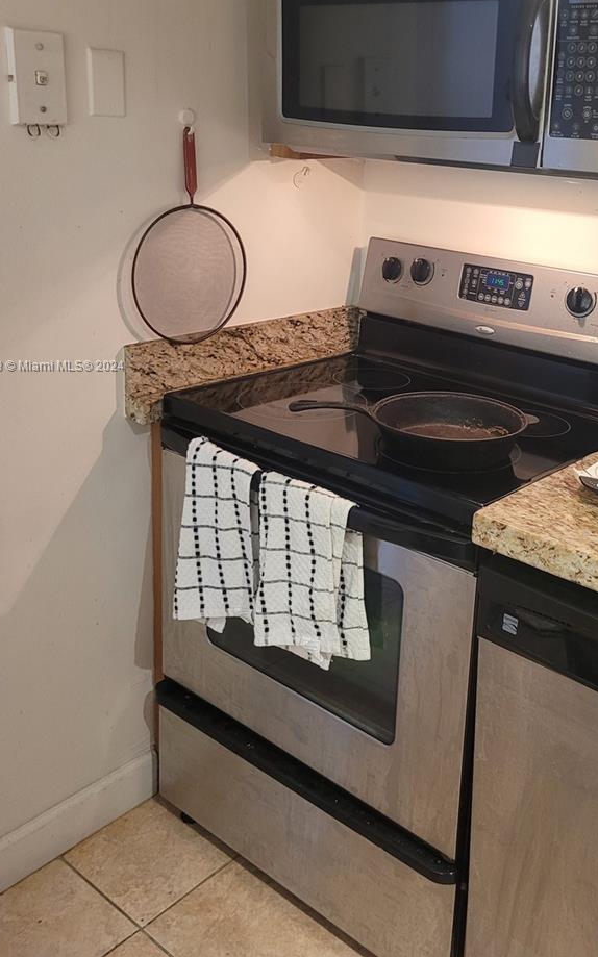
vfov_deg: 53.5
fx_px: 939
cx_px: 402
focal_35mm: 36
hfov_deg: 35.0
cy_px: 367
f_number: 1.8
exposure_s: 1/40
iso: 400
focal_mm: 5.4
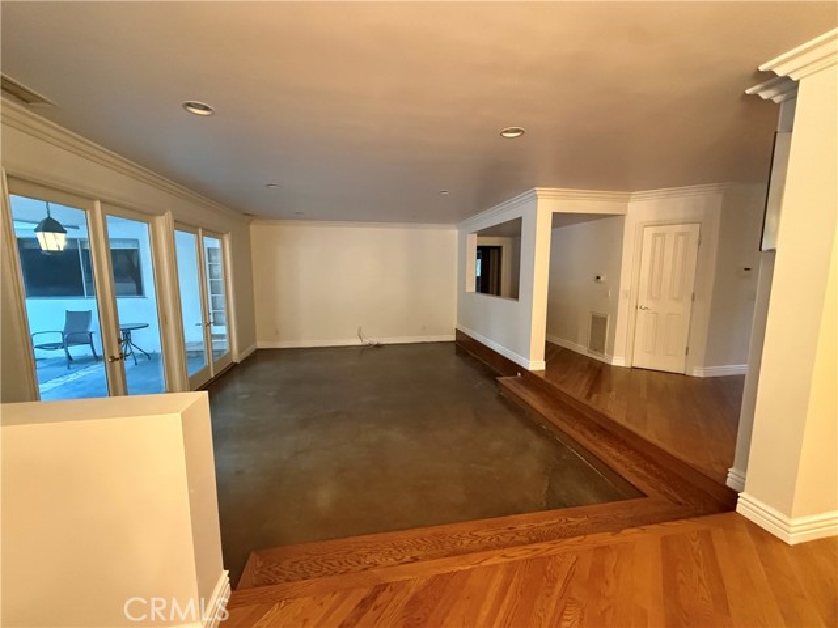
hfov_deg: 102.1
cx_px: 419
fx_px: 339
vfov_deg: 85.7
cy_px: 314
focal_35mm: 14
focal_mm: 2.22
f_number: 2.2
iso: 1000
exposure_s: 1/60
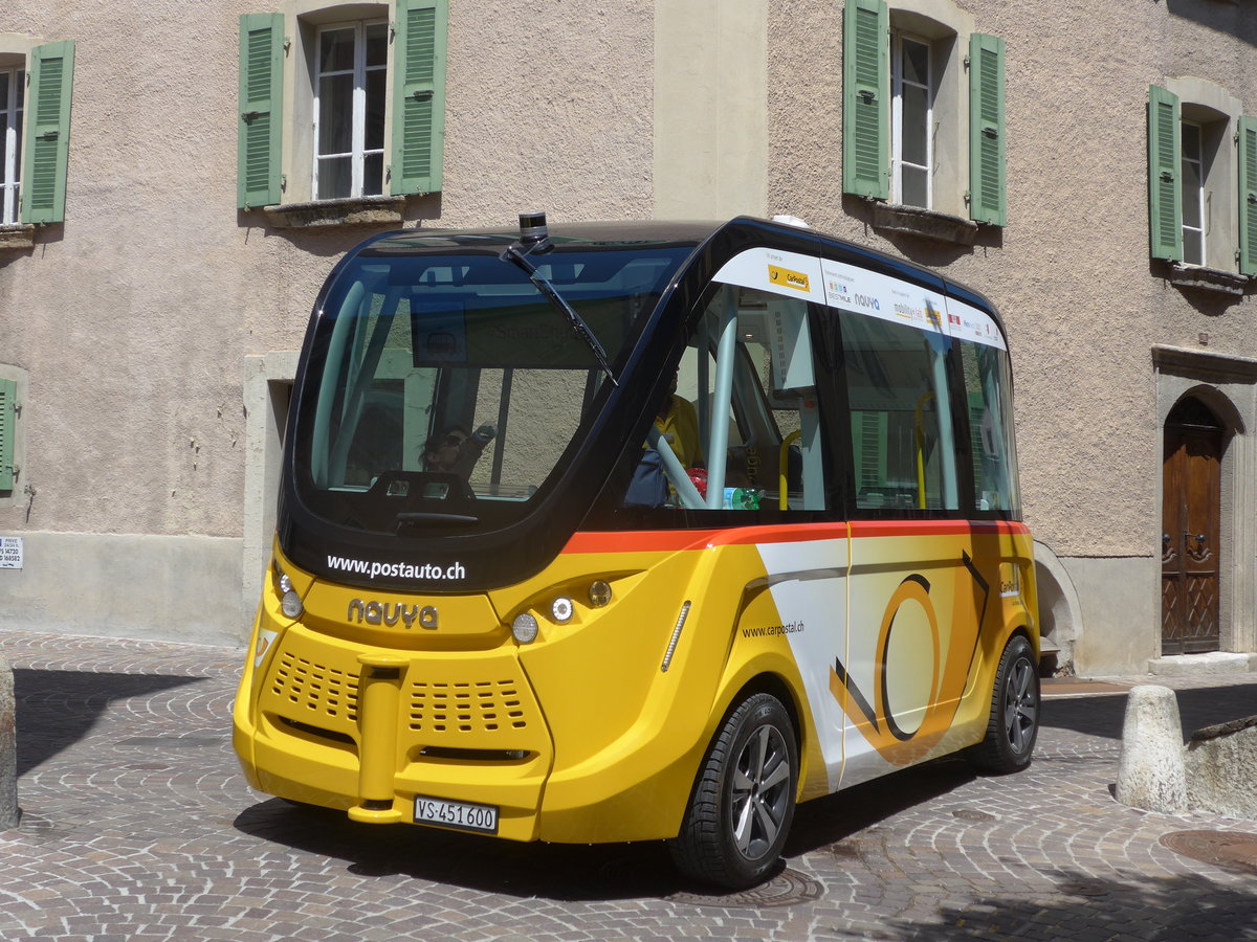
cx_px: 628
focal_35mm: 49
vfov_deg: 29.7
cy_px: 471
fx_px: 1779
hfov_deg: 38.9
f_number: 3.2
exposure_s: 1/1300
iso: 80
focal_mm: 10.1
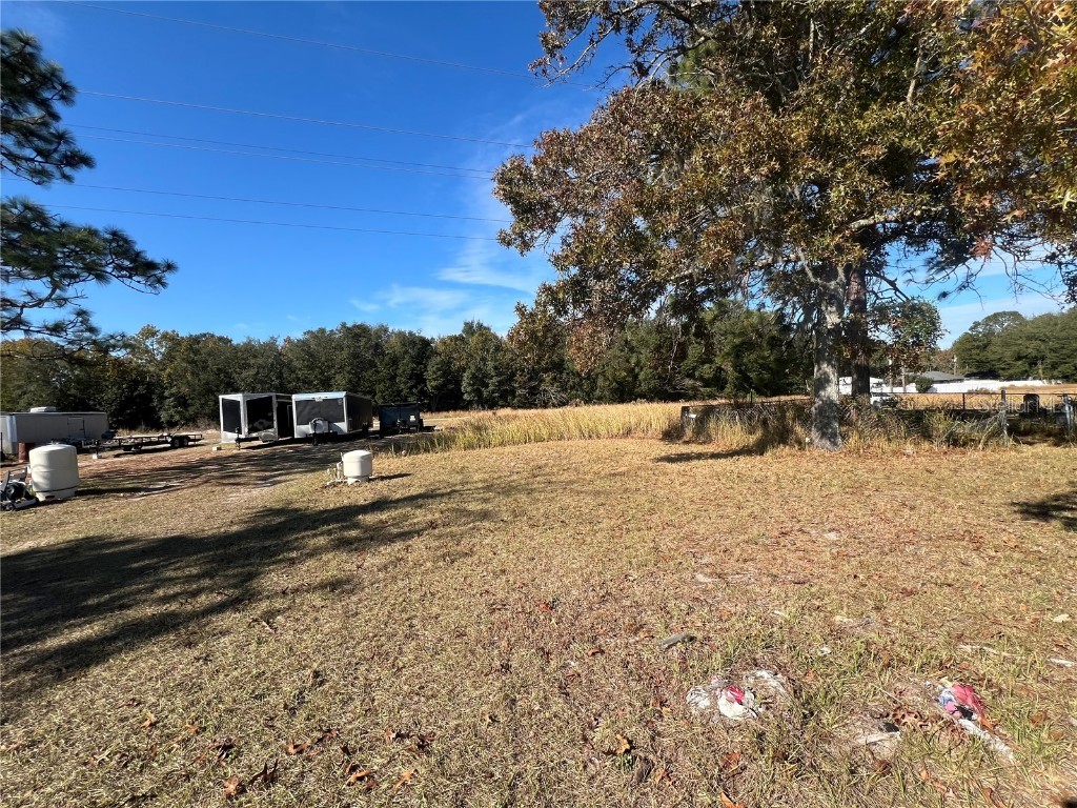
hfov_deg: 106.2
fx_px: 404
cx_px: 538
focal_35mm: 13
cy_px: 404
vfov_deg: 89.9
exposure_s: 1/1130
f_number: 1.8
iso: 32
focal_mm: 1.57
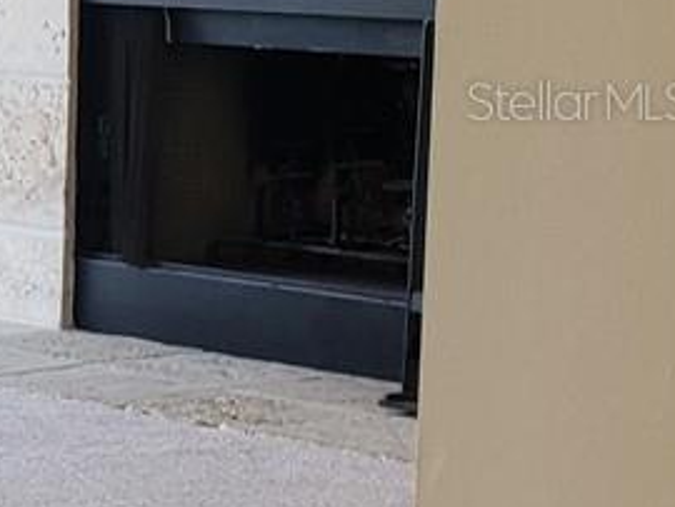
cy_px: 100
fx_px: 3006
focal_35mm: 154
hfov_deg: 9.9
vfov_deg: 9.6
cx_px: -1298
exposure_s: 1/60
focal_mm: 4.3
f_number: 2.4
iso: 50
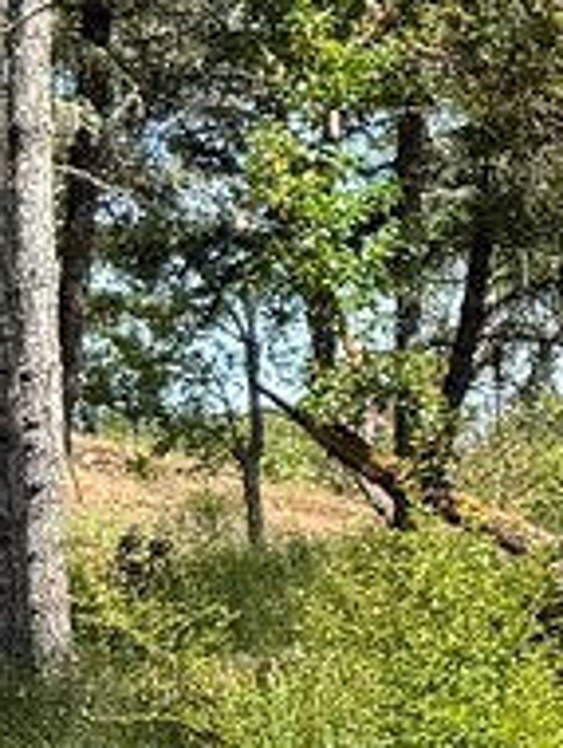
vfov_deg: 9.7
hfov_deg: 6.4
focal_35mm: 202
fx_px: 4371
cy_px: -12
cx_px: 1988
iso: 80
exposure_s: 1/1361
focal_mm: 6.76
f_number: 1.78
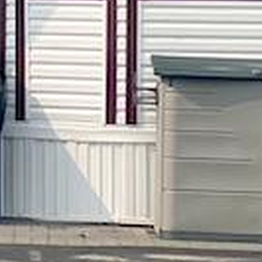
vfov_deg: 5.1
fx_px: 2954
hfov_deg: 5.0
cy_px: -45
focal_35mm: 345
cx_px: -280
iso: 20
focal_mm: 6
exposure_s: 1/2519
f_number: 2
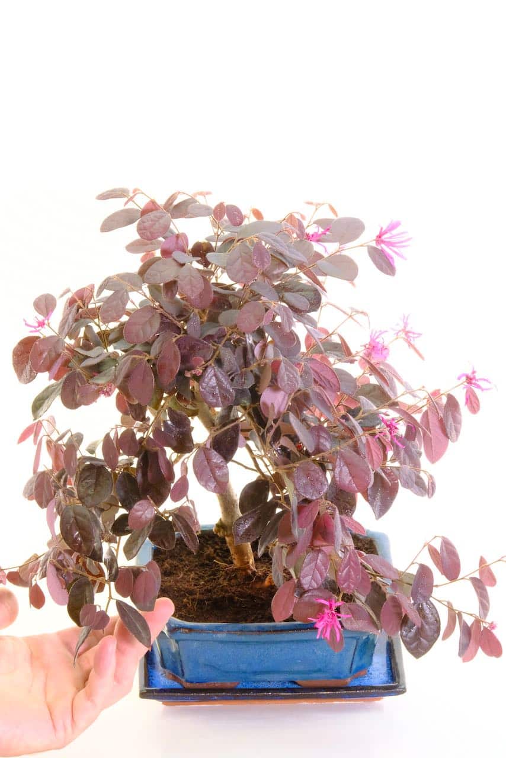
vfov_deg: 17.5
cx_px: 253
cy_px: 379
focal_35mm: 117
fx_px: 2465
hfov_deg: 11.7
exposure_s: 1/30
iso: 4000
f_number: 20
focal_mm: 77.9
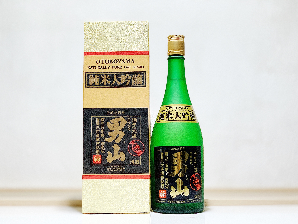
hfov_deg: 36.8
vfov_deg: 28.0
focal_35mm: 52
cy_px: 112
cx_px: 149
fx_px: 448
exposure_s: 1/100
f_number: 2.4
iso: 100
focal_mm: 6
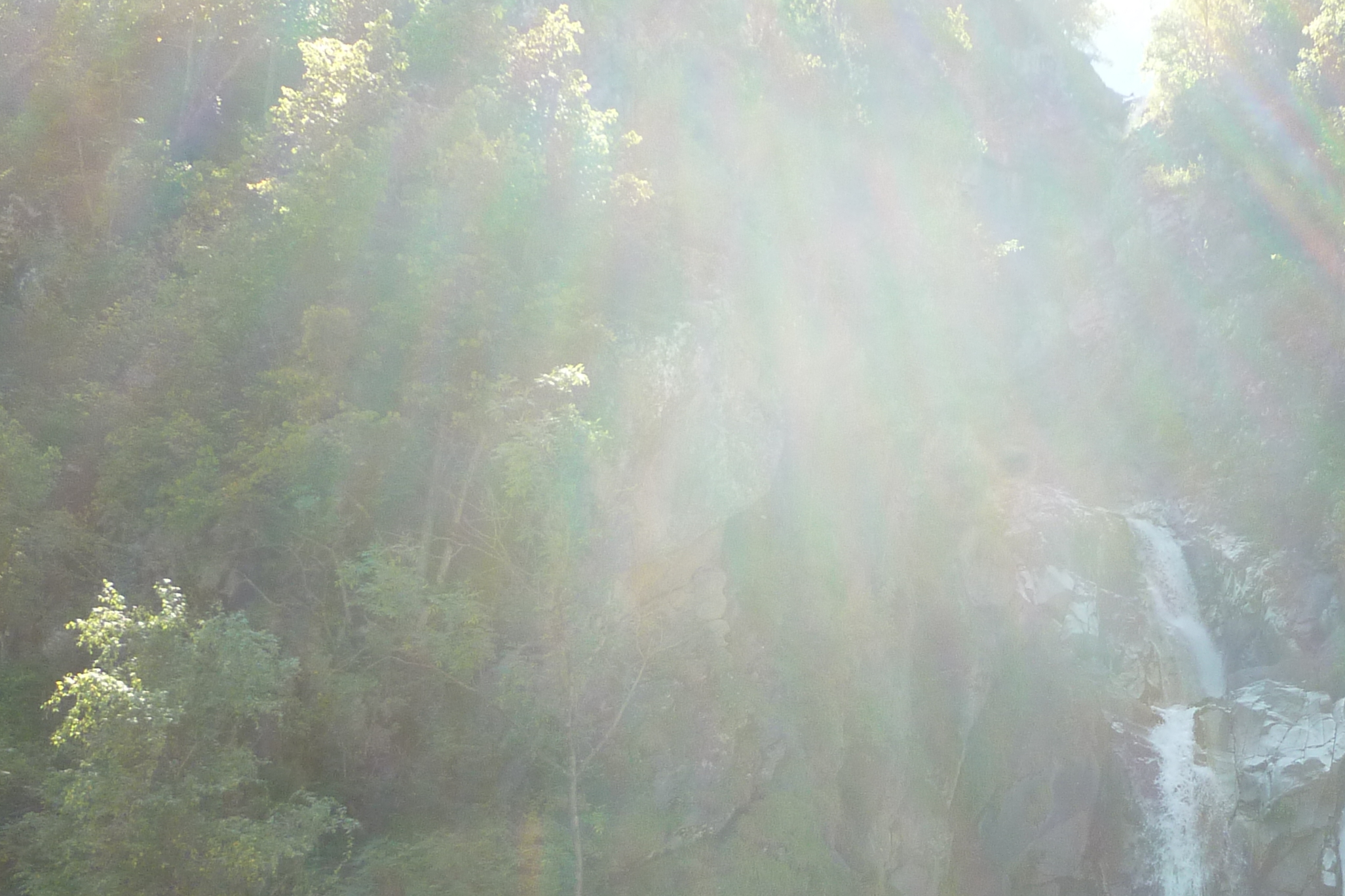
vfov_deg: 21.5
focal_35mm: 61
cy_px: 884
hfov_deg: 31.9
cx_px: 1101
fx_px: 2279
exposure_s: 1/200
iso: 80
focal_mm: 5.5
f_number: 2.8
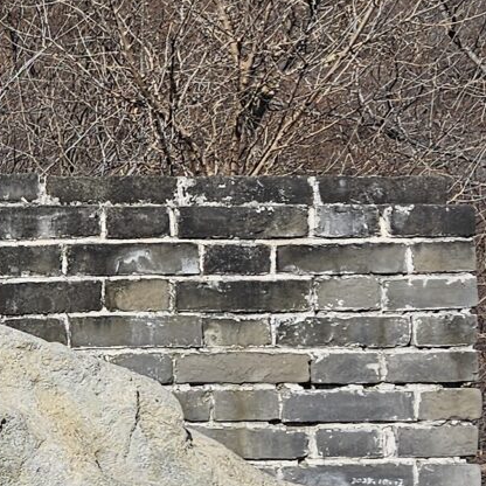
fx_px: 1986
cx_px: -727
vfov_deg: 13.8
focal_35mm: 125
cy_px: 475
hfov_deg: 11.3
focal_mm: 6.3
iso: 10
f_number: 1.7
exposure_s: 1/1002
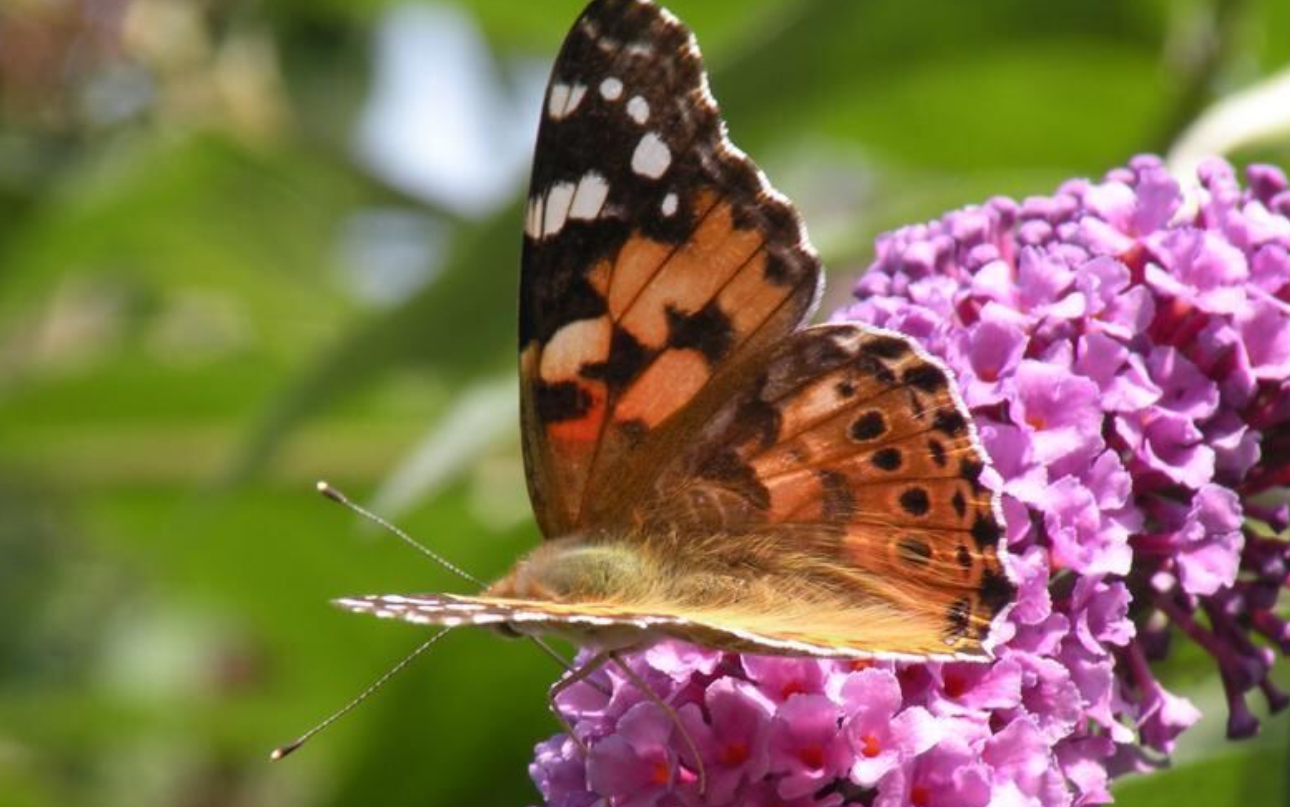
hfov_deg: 6.8
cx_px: 735
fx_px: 10795
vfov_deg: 4.3
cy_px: 588
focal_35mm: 307
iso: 64
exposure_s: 1/169
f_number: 5
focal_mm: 39.8
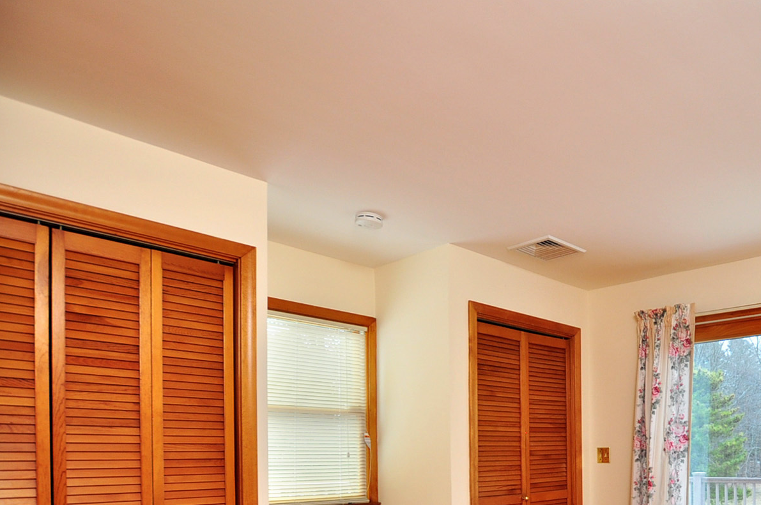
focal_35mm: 27
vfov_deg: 44.5
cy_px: 431
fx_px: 570
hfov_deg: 62.2
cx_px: 601
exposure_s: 1/100
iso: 200
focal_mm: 10
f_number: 4
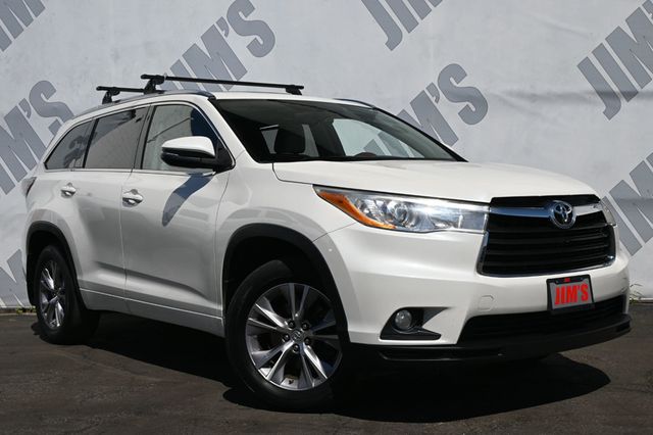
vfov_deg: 29.4
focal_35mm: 46
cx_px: 326
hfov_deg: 43.0
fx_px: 829
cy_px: 218
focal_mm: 30.5
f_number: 8
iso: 100
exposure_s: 1/400
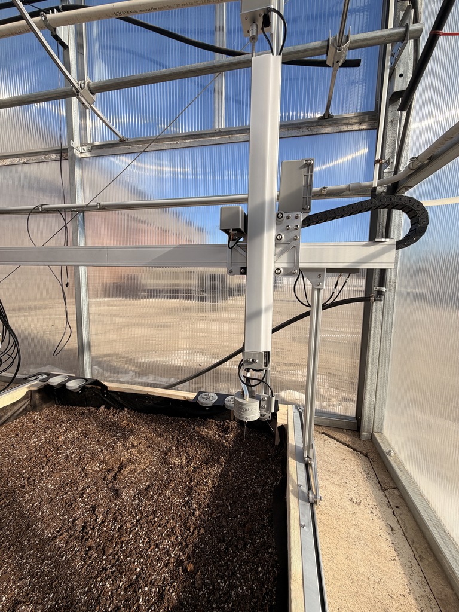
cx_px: 230
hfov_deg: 85.7
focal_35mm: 14
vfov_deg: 102.1
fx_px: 248
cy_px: 306
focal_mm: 2.22
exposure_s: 1/799
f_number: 2.2
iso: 20
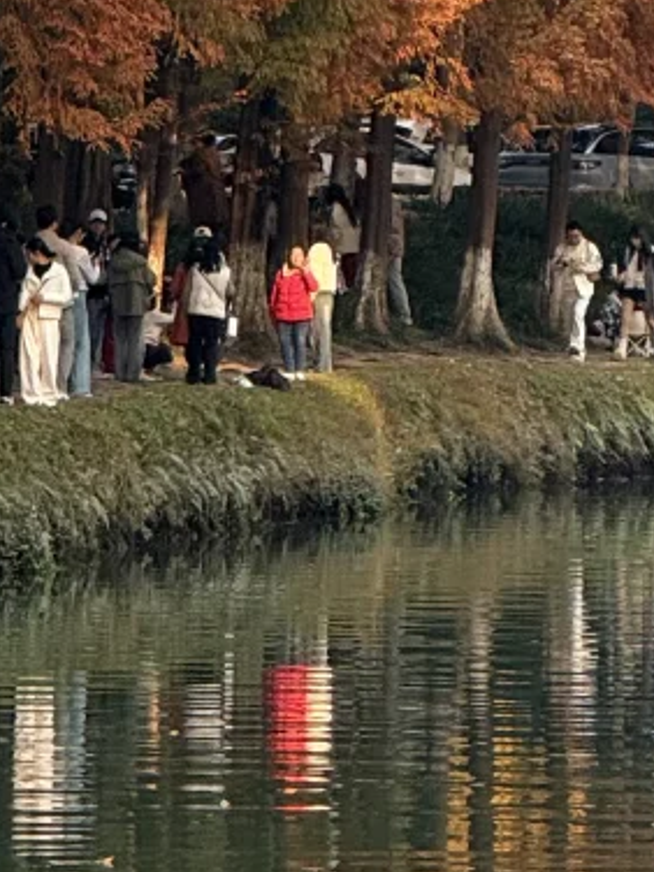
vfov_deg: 4.3
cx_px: 550
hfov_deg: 3.2
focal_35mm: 460
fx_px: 11588
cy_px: -499
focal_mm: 15.66
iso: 64
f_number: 2.8
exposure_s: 1/497
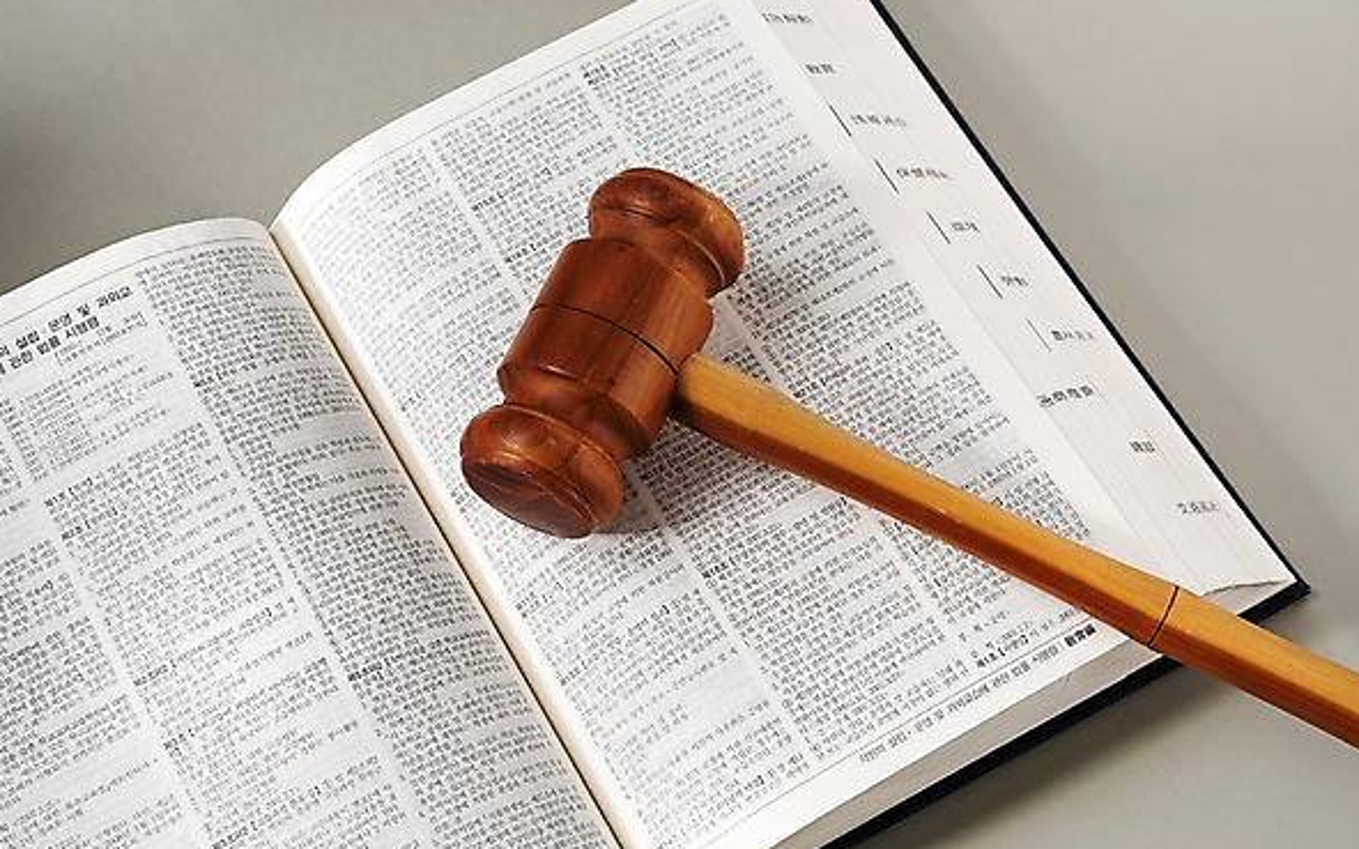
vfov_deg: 21.6
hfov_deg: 34.0
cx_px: 676
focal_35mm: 60
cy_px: 410
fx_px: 2222
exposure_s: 1/125
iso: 100
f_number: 13
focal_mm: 58
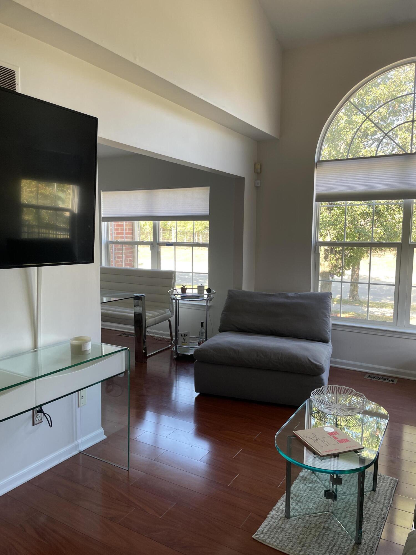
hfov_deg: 53.1
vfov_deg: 67.3
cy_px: 278
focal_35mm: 26
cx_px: 208
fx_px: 417
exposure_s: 1/121
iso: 64
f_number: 1.6
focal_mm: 4.2
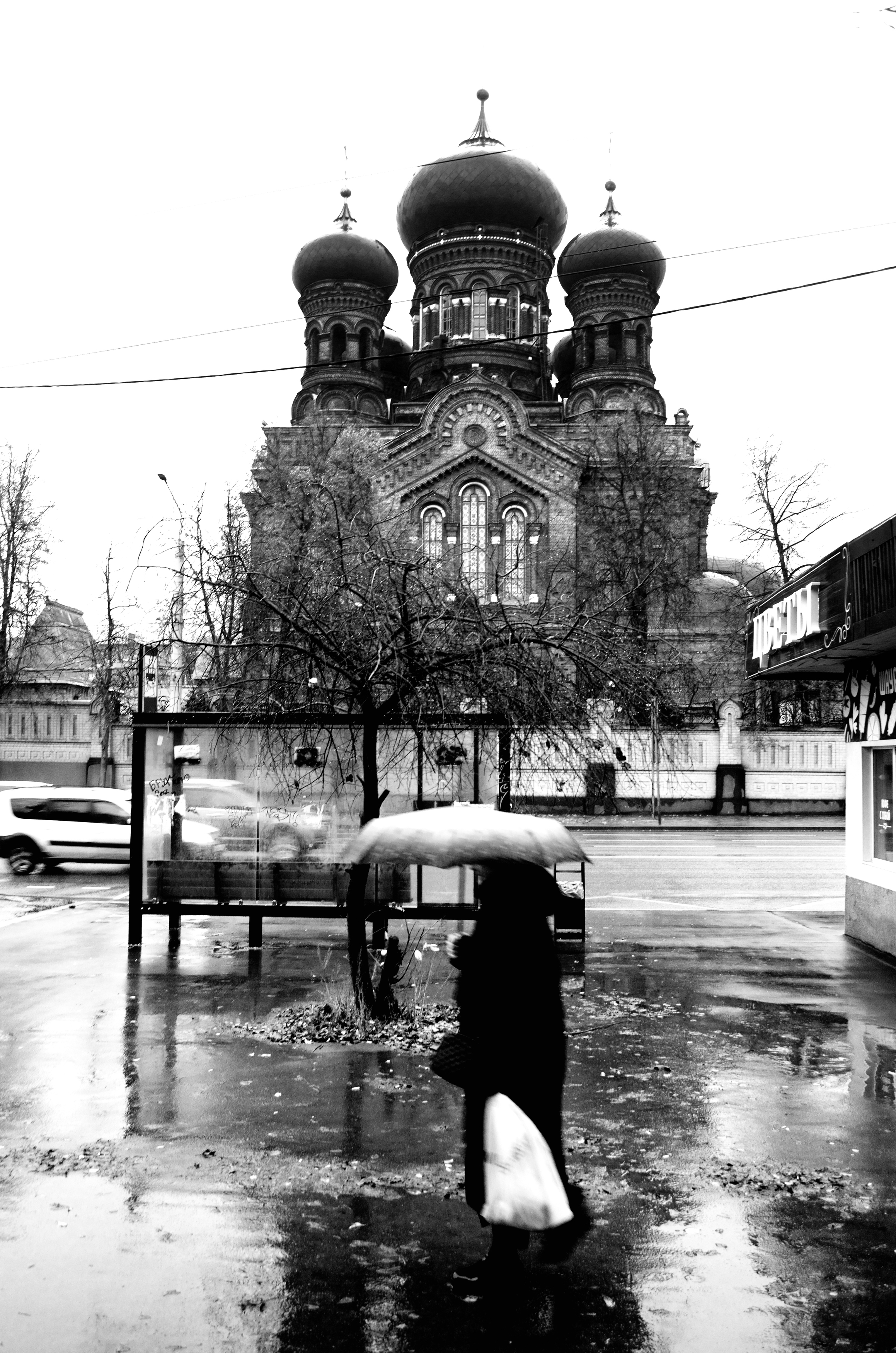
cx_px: 448
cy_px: 676
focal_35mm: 30
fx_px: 1125
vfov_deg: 62.0
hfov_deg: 43.4
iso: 800
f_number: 8
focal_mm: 20
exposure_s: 1/45
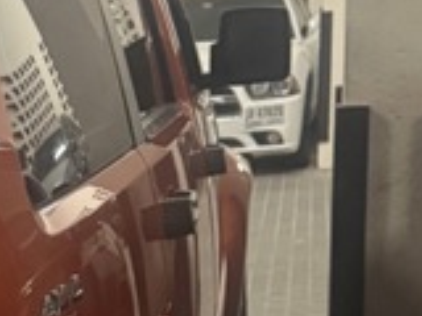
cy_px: 371
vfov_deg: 15.8
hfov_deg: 20.9
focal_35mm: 90
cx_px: -26
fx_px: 1097
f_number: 1.78
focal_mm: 6.76
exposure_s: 1/33
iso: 1000
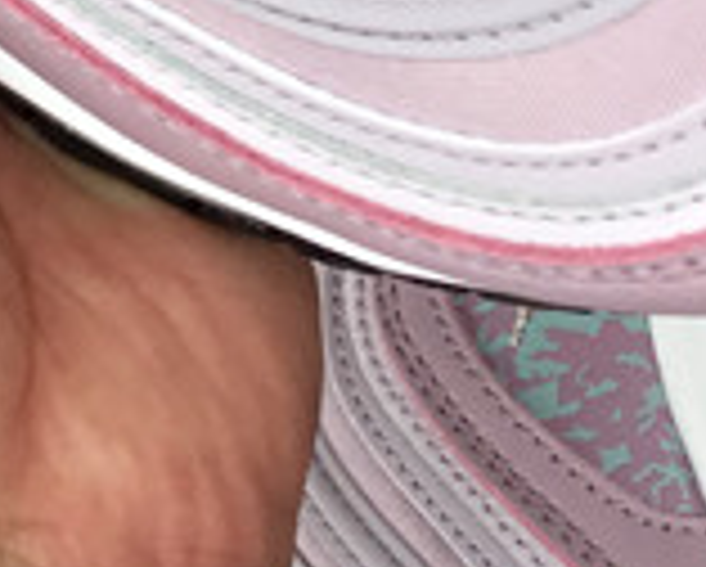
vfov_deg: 8.4
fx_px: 3619
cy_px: -619
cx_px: -18
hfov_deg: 11.0
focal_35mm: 173
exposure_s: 1/100
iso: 40
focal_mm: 3.3
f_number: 2.4
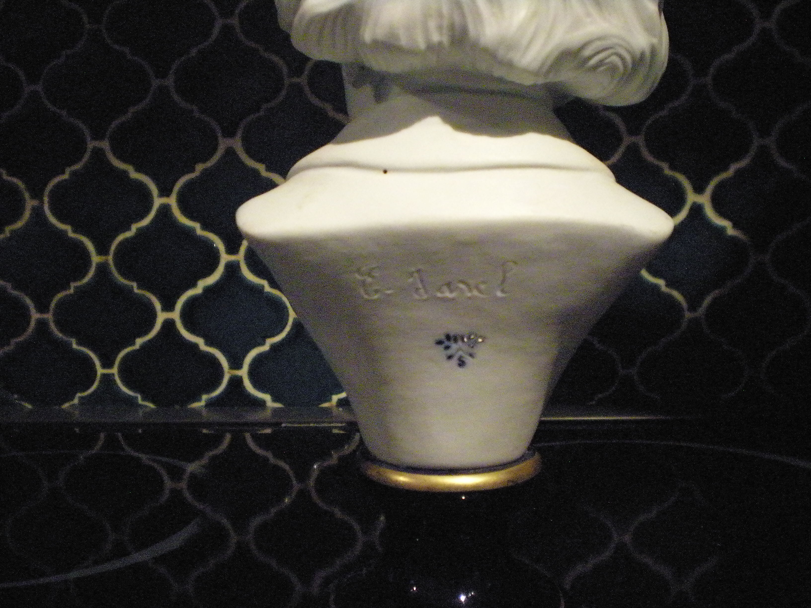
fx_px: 890
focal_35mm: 38
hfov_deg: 49.0
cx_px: 406
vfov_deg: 37.7
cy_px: 304
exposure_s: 1/72.3
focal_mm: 6.3
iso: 1600
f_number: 3.1
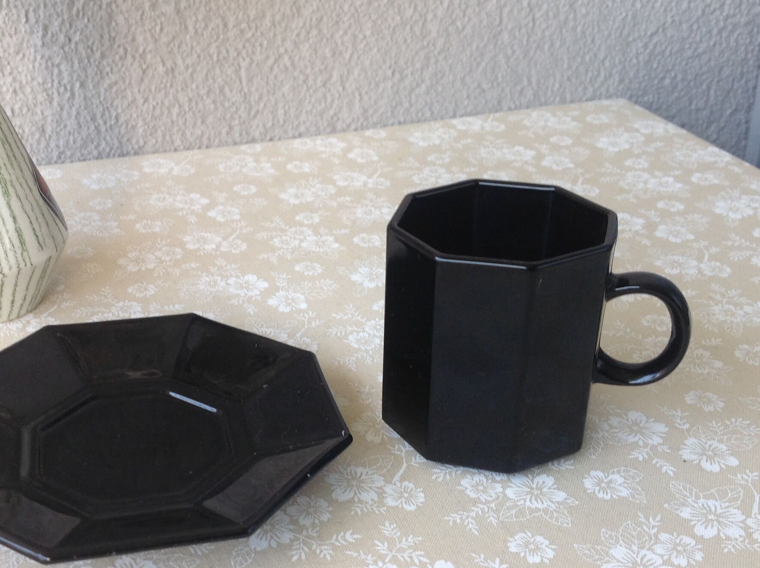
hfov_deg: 37.3
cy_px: 330
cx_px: 278
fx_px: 1118
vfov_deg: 28.4
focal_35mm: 51
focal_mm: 4.28
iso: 50
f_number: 2.4
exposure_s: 1/40
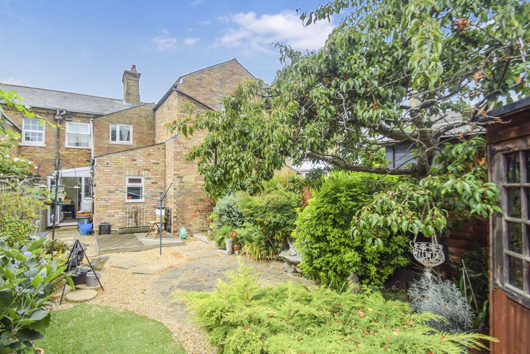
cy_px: 181
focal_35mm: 17
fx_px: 250
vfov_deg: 70.5
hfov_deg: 92.9
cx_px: 236
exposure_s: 1/400
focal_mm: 10
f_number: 5.6
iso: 100
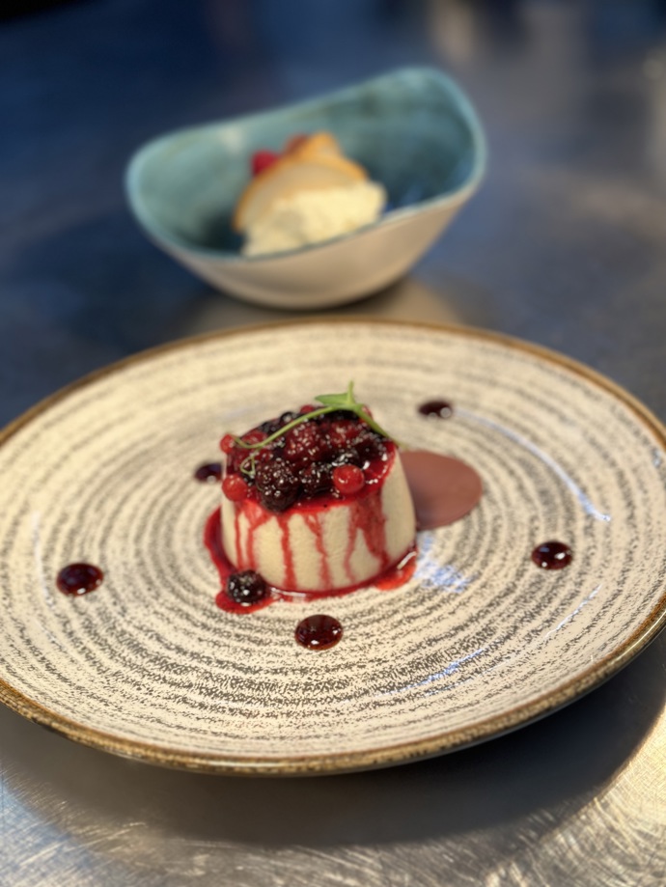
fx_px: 1230
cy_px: 444
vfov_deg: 39.6
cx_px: 333
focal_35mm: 48
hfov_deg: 30.3
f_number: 1.78
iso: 80
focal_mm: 6.86
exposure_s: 1/823
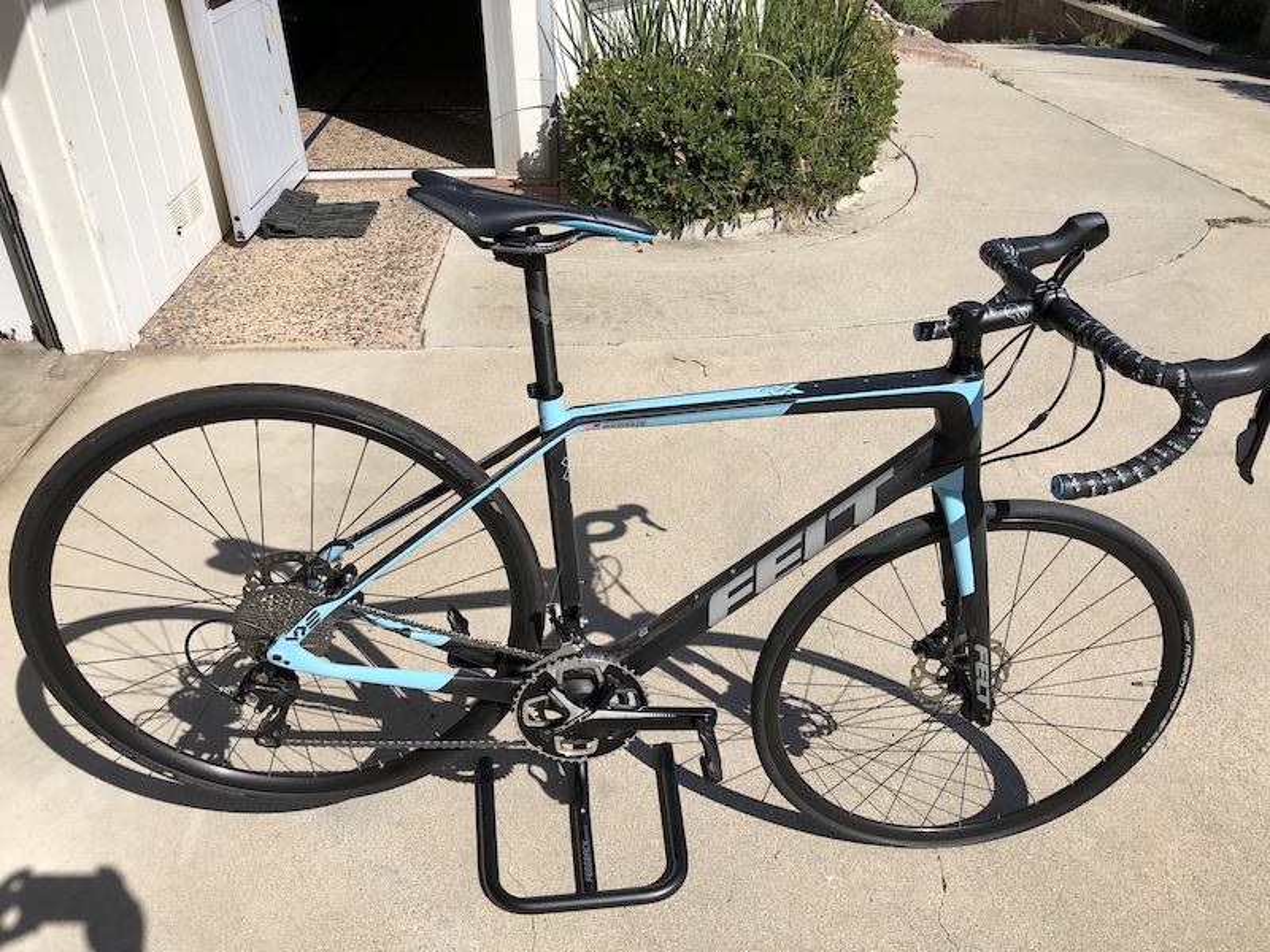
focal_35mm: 28
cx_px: 635
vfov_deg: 49.7
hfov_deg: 63.4
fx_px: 1027
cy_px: 476
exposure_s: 1/3003
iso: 20
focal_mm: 4
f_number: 1.8
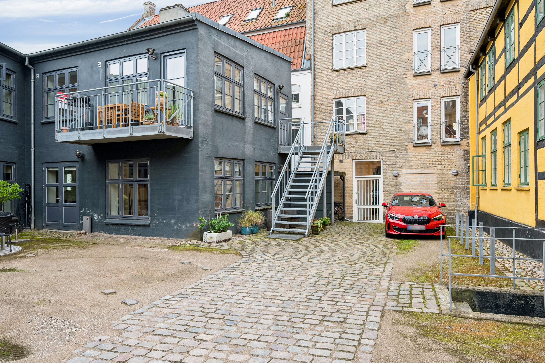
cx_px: 272
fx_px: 356
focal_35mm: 24
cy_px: 182
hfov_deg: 74.9
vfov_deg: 54.1
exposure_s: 1/160
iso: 320
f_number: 6.3
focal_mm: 23.5
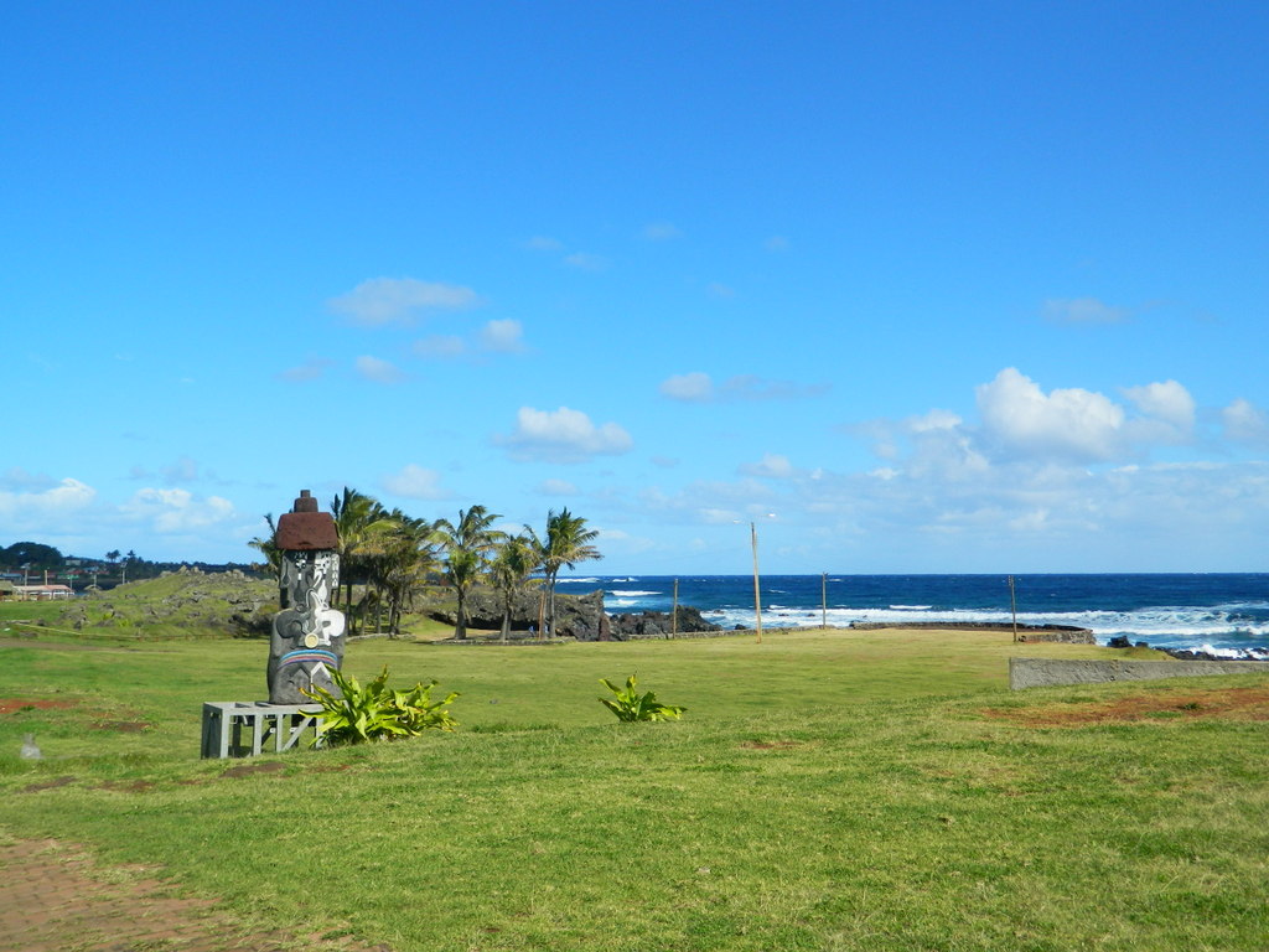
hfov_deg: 52.6
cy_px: 476
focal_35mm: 35
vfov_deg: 40.7
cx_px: 634
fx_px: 1283
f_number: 9.4
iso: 80
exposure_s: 1/200
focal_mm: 6.2
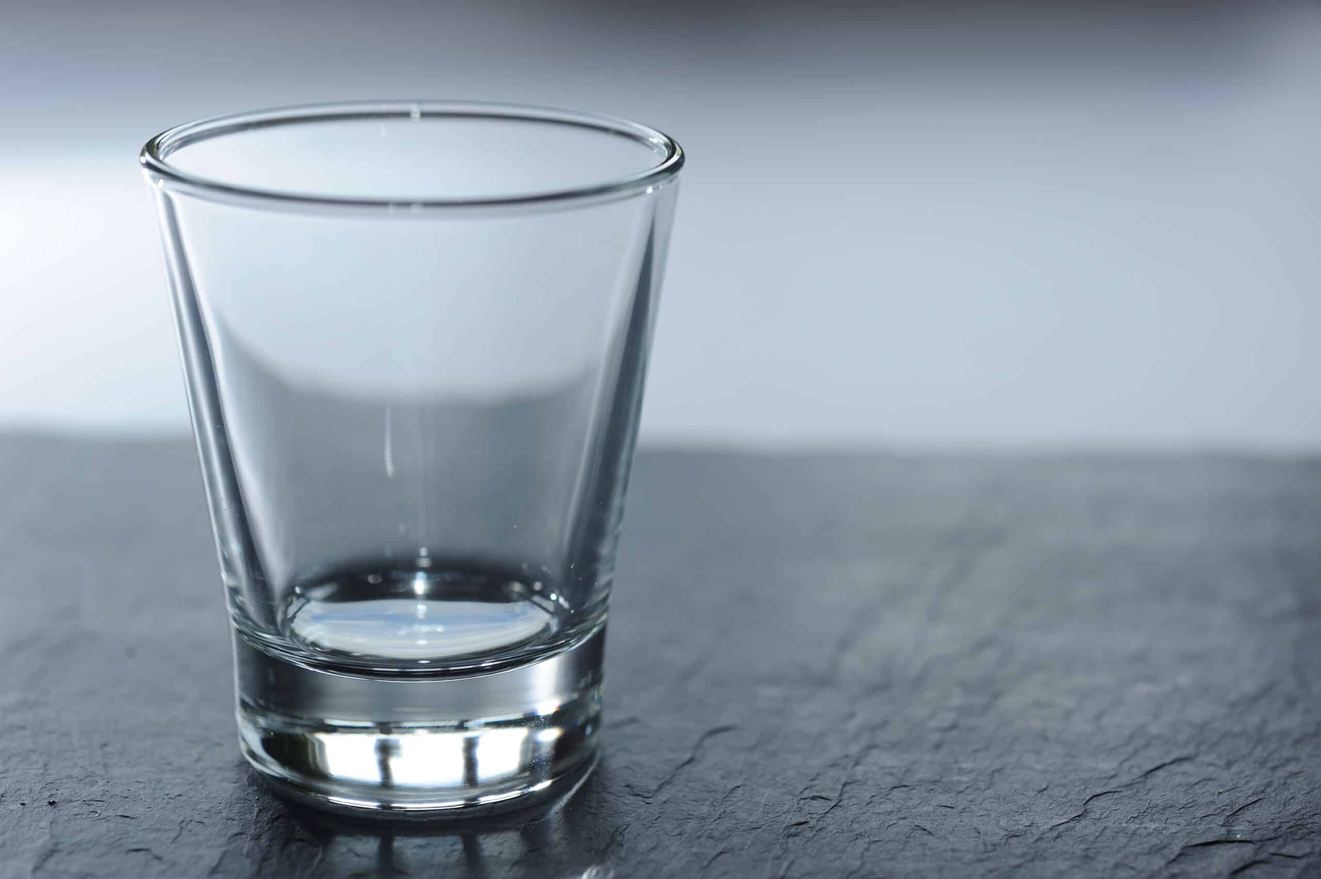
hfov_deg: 33.4
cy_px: 440
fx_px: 2200
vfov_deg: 22.6
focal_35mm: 60
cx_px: 660
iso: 200
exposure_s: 1/60
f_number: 6.3
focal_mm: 60
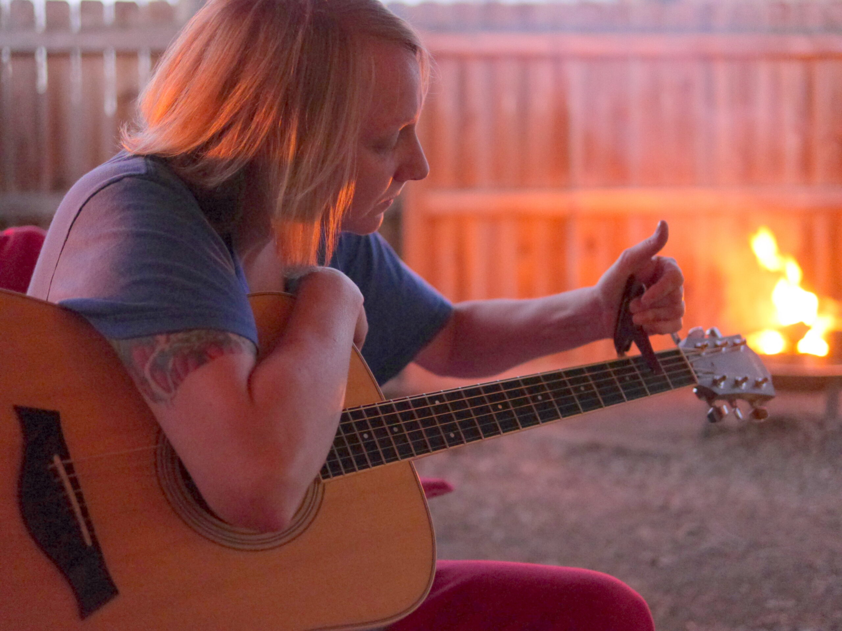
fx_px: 1216
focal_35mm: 50
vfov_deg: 29.1
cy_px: 316
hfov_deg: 38.2
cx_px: 421
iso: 2500
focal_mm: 25
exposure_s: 1/60
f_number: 1.4
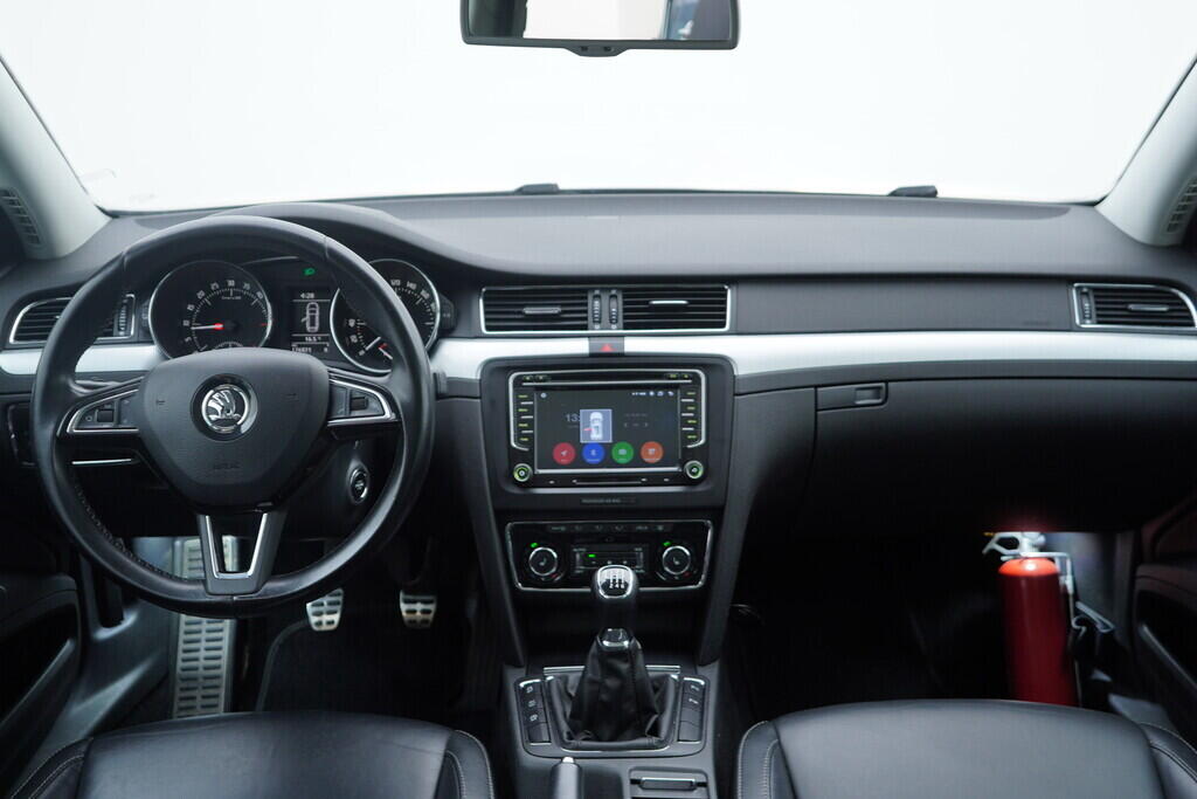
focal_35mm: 36
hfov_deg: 53.1
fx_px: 1197
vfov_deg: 36.9
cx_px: 598
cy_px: 400
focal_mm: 24
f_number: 2.8
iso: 125
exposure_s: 1/40
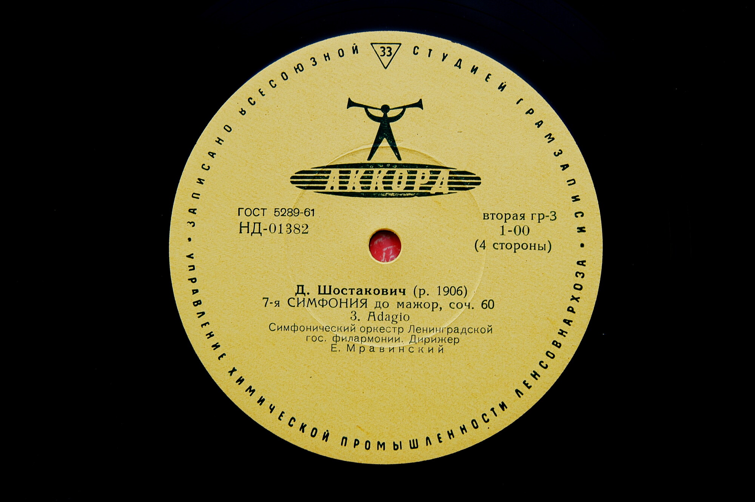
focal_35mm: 52
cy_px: 251
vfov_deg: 25.7
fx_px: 1100
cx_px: 378
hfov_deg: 37.9
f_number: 5.6
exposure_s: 1/125
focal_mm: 35
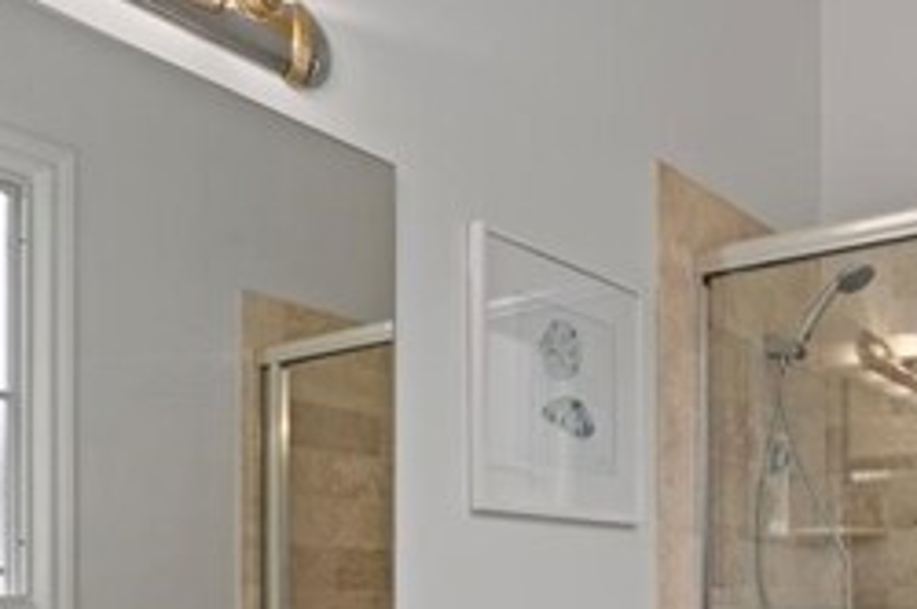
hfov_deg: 46.3
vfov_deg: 30.4
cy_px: 602
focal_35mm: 41
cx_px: 649
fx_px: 1043
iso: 200
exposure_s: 1/8
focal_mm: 16
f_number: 8
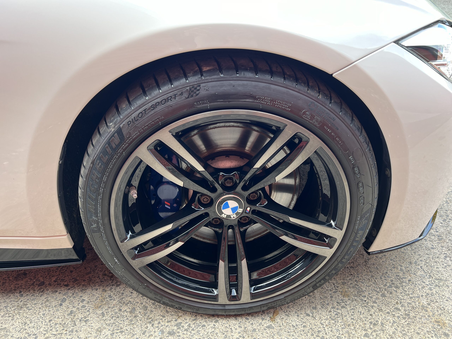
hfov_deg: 67.3
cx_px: 226
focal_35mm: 26
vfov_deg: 53.1
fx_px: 339
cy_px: 170
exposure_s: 1/121
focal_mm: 5.7
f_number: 1.5
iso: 80
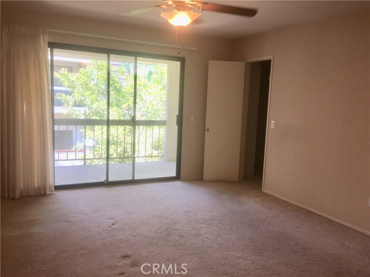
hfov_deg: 61.7
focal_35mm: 29
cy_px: 138
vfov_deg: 48.2
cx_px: 185
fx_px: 310
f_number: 2.2
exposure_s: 1/60
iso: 40
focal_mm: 4.15
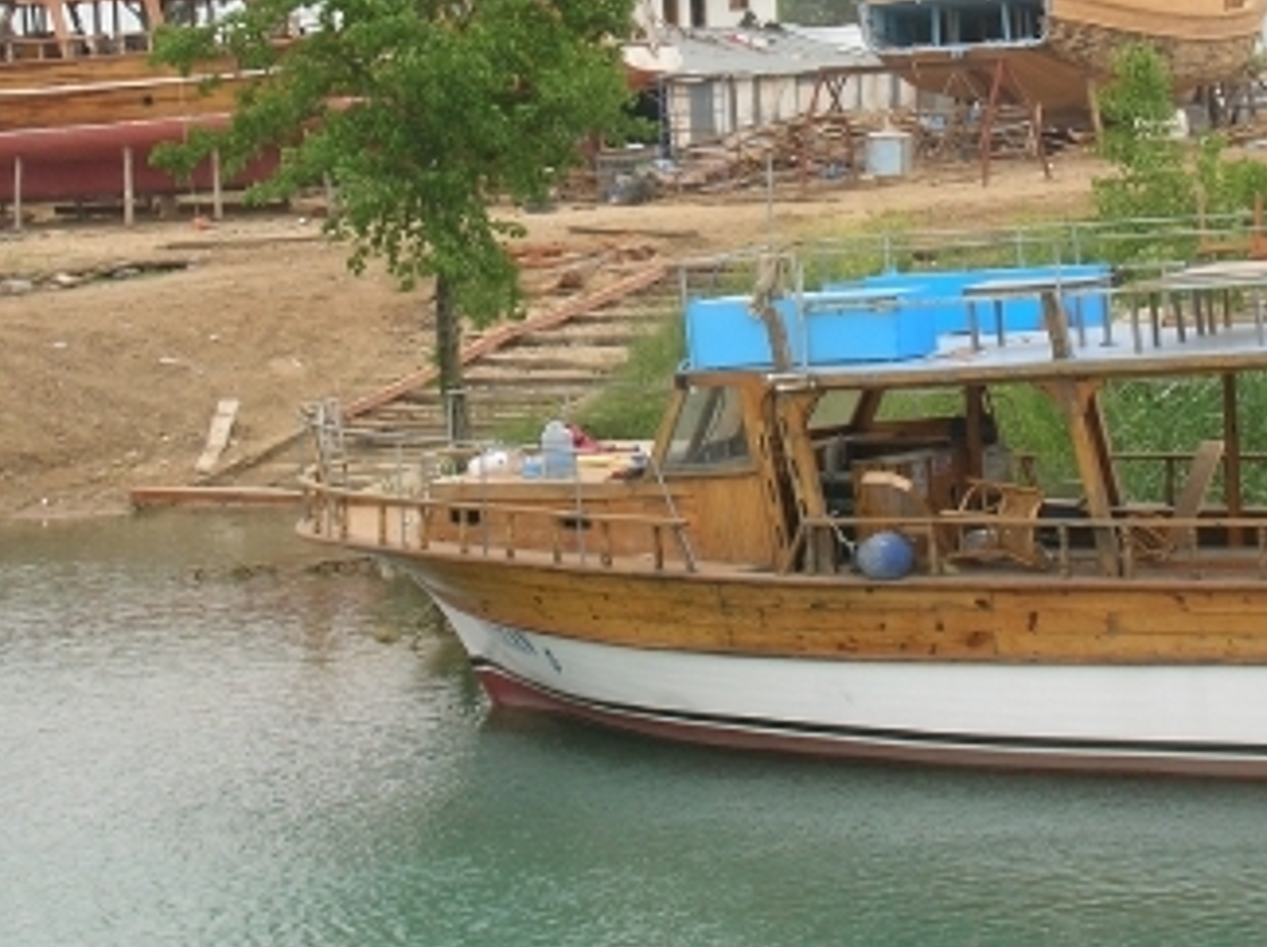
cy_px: 101
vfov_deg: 12.0
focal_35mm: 122
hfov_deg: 16.1
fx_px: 4460
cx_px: 811
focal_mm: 11
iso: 50
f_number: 6.4
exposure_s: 1/113
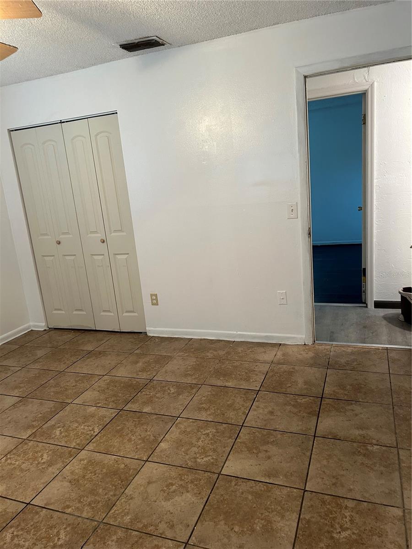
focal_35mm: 26
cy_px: 274
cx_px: 206
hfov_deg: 53.1
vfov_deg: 67.3
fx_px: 413
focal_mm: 5.7
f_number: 1.5
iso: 160
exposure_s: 1/60
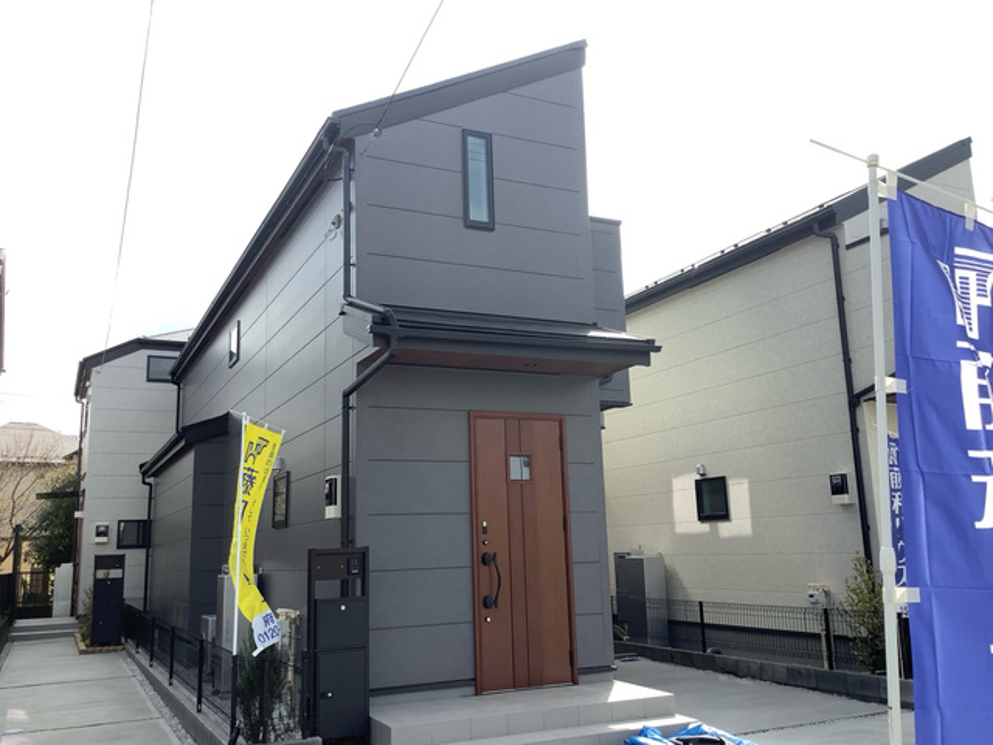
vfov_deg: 45.4
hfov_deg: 58.4
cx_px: 496
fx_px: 889
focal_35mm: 31
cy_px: 372
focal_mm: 3.3
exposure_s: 1/604
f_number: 2.4
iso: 25
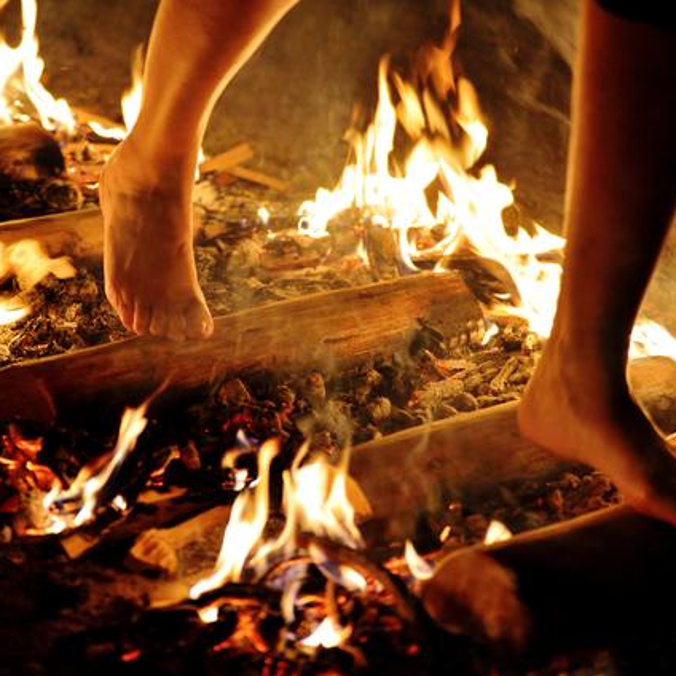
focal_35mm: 122
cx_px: 328
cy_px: 339
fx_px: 2695
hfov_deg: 14.3
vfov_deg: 14.3
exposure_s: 1/80
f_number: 4.2
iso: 1600
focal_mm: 95
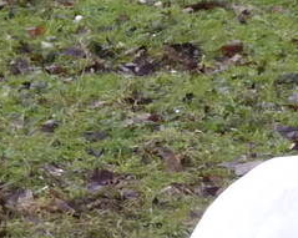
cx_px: 113
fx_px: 7370
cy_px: 150
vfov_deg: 1.9
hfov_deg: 2.3
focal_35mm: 836
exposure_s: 1/50
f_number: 4.4
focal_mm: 21
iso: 320
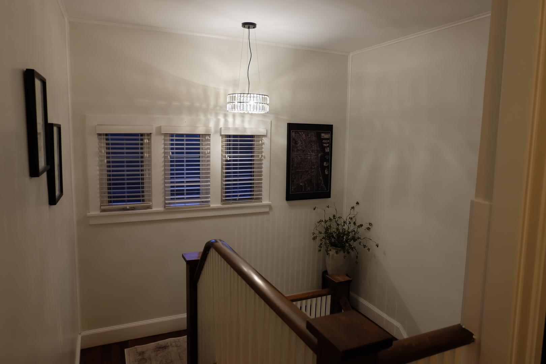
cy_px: 182
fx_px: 364
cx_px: 273
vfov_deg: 53.1
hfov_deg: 73.7
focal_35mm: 24
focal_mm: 16
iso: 400
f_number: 3.5
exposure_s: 1/17
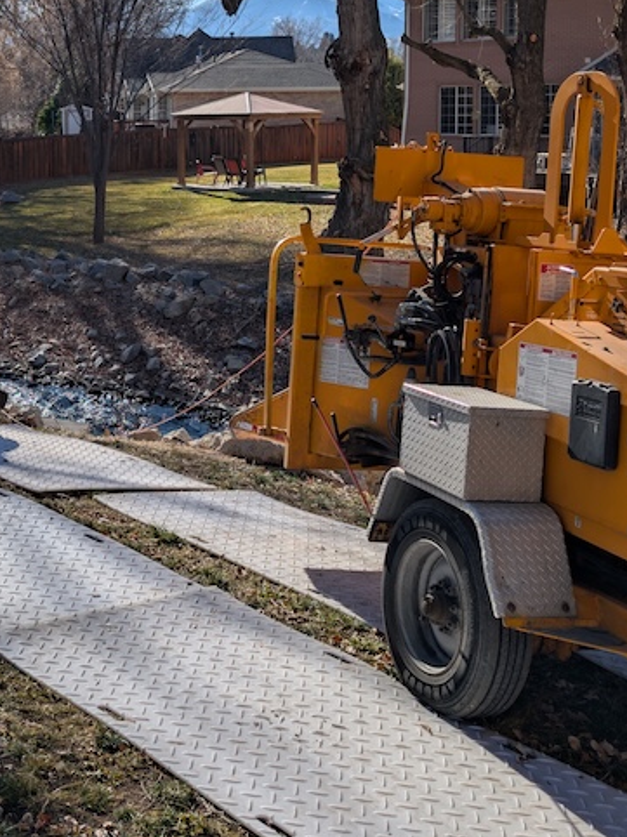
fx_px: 1281
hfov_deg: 26.4
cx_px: 43
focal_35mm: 53
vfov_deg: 35.1
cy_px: 176
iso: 21
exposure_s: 1/1460
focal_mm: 6.9
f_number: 1.68
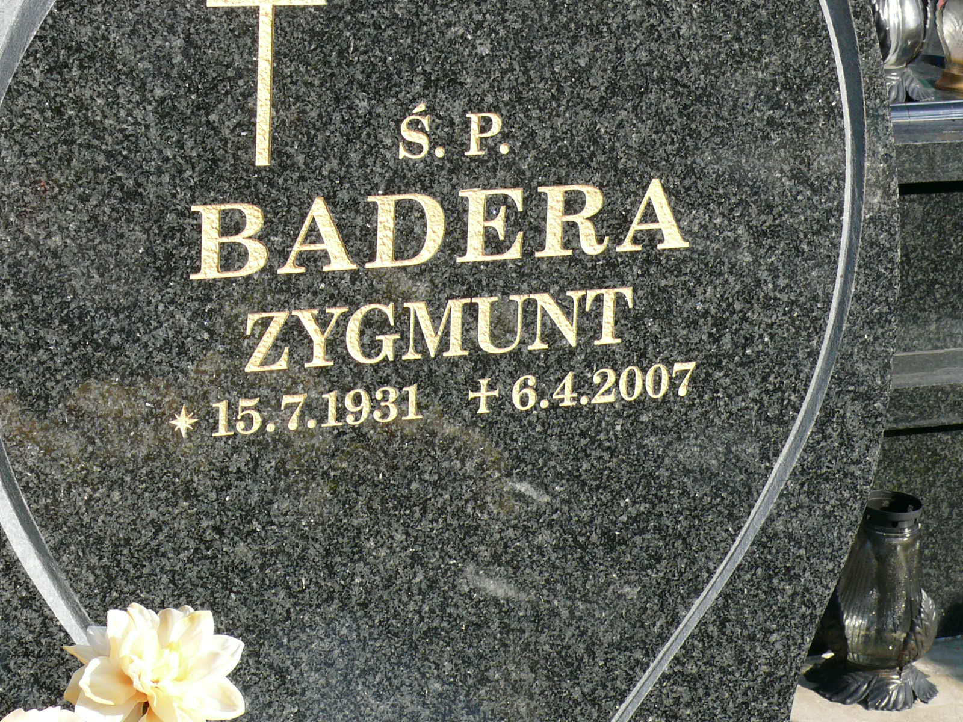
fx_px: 3366
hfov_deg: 16.3
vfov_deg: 12.2
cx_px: 482
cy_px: 361
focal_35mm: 121
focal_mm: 14.7
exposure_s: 1/250
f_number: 5.6
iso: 100
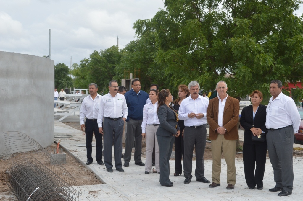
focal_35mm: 52
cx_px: 152
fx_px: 442
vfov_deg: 25.7
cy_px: 100
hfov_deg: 37.9
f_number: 7.1
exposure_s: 1/200
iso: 100
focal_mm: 35
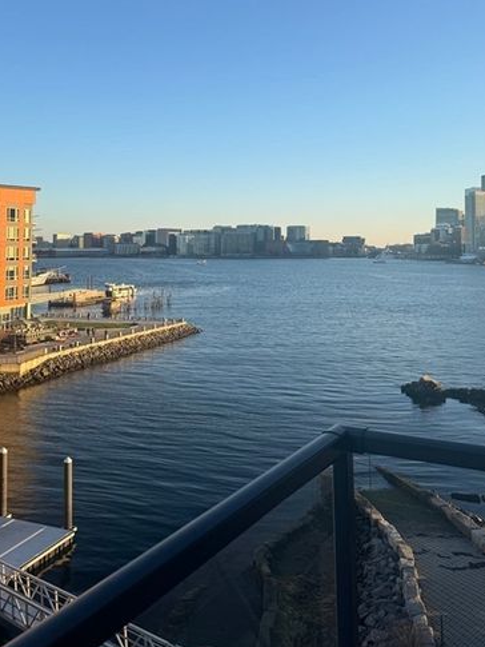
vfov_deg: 54.5
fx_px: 616
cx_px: 220
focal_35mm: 33
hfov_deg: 42.9
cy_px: 229
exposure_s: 1/1678
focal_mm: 6.76
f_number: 1.78
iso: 80
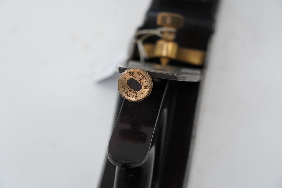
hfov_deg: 22.6
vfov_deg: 15.2
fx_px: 705
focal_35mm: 90
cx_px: 141
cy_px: 94
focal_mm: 90
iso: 1250
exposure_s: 1/125
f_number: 7.1
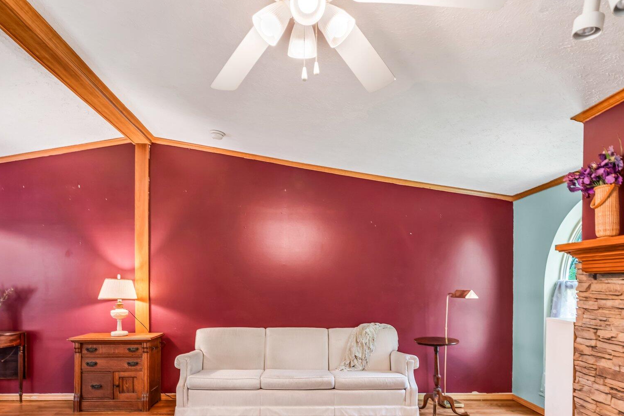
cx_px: 295
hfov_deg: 76.0
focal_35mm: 23
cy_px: 275
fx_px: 399
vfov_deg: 54.1
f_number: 8
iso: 320
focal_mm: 17
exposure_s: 1/1.67
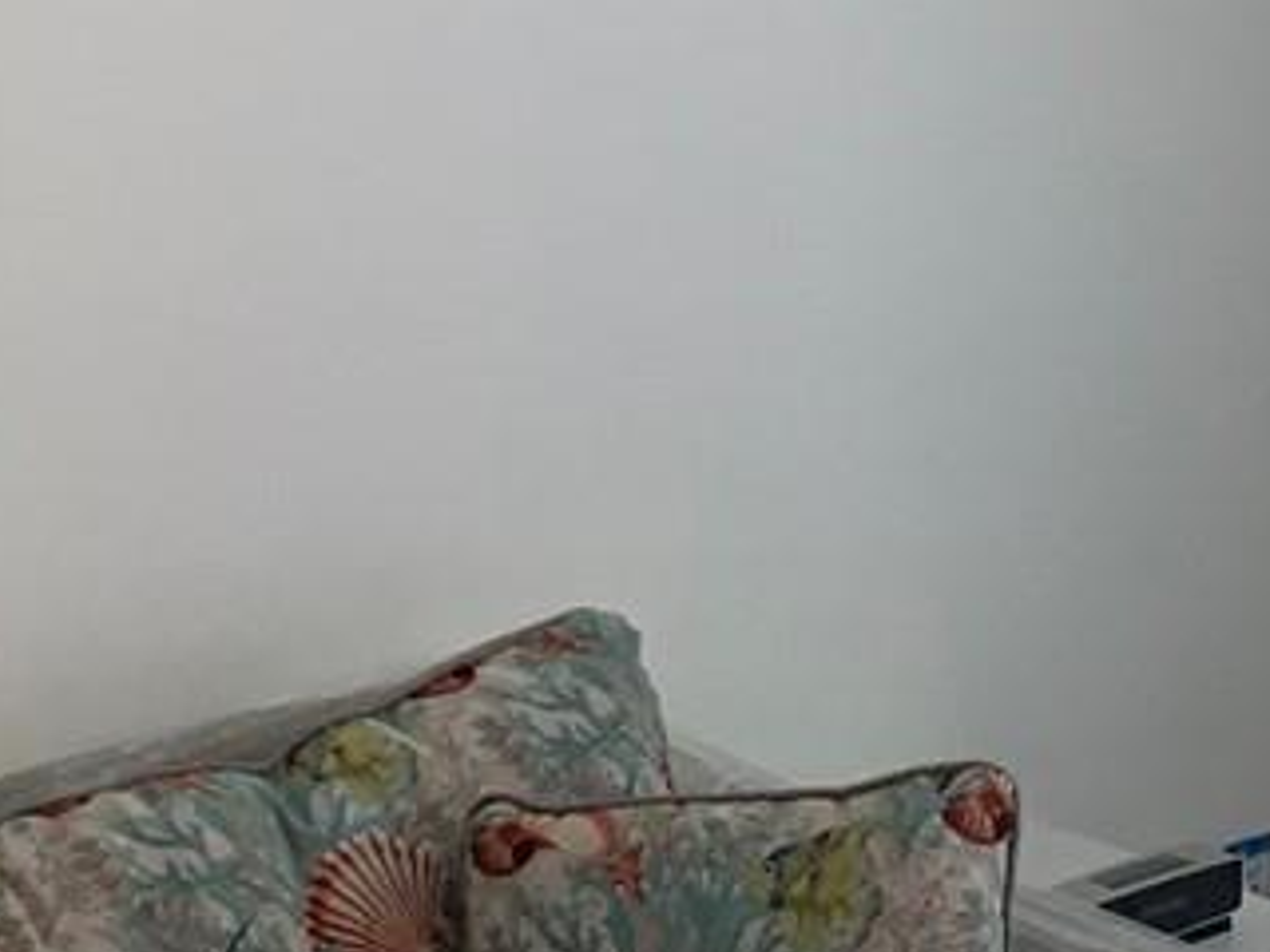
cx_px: 1242
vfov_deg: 11.1
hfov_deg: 14.9
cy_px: -385
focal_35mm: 130
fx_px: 4769
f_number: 1.8
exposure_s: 1/121
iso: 80
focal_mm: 4.25
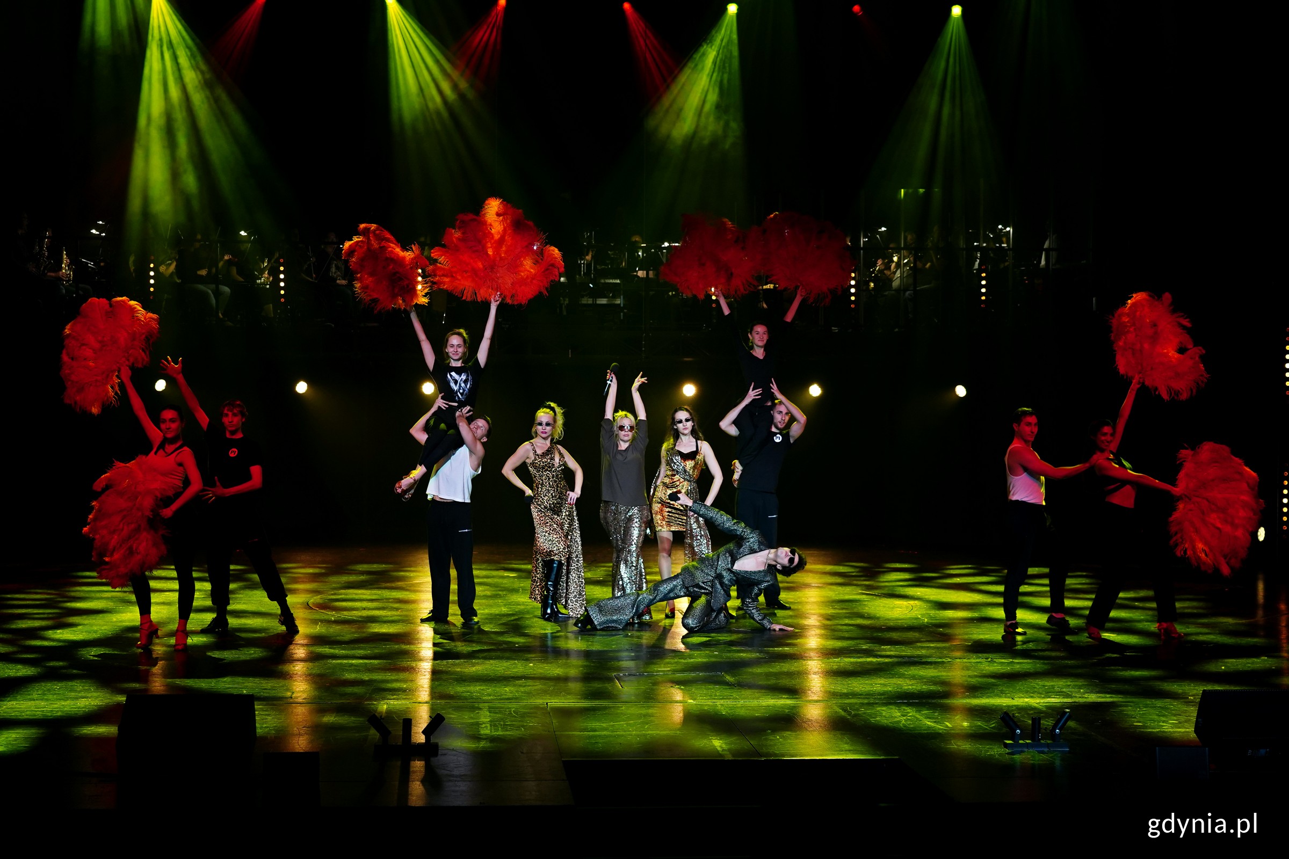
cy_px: 430
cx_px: 644
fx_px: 1754
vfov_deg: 27.5
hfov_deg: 40.3
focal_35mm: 49
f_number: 4
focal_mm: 49
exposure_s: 1/200
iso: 1600
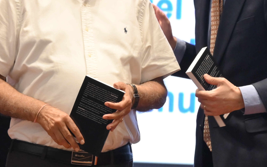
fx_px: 1804
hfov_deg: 8.5
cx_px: 65
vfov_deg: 5.3
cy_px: 47
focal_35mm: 248
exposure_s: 1/50
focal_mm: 94
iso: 4000
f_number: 10
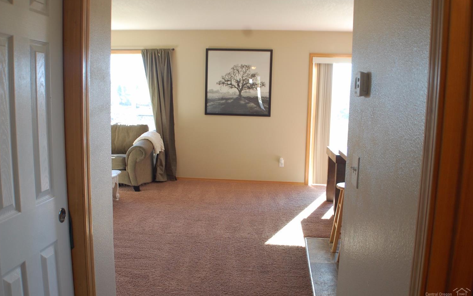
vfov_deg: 32.0
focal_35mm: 40
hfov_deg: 49.3
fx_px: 516
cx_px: 235
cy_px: 149
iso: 400
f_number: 4.2
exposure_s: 1/80
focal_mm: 26
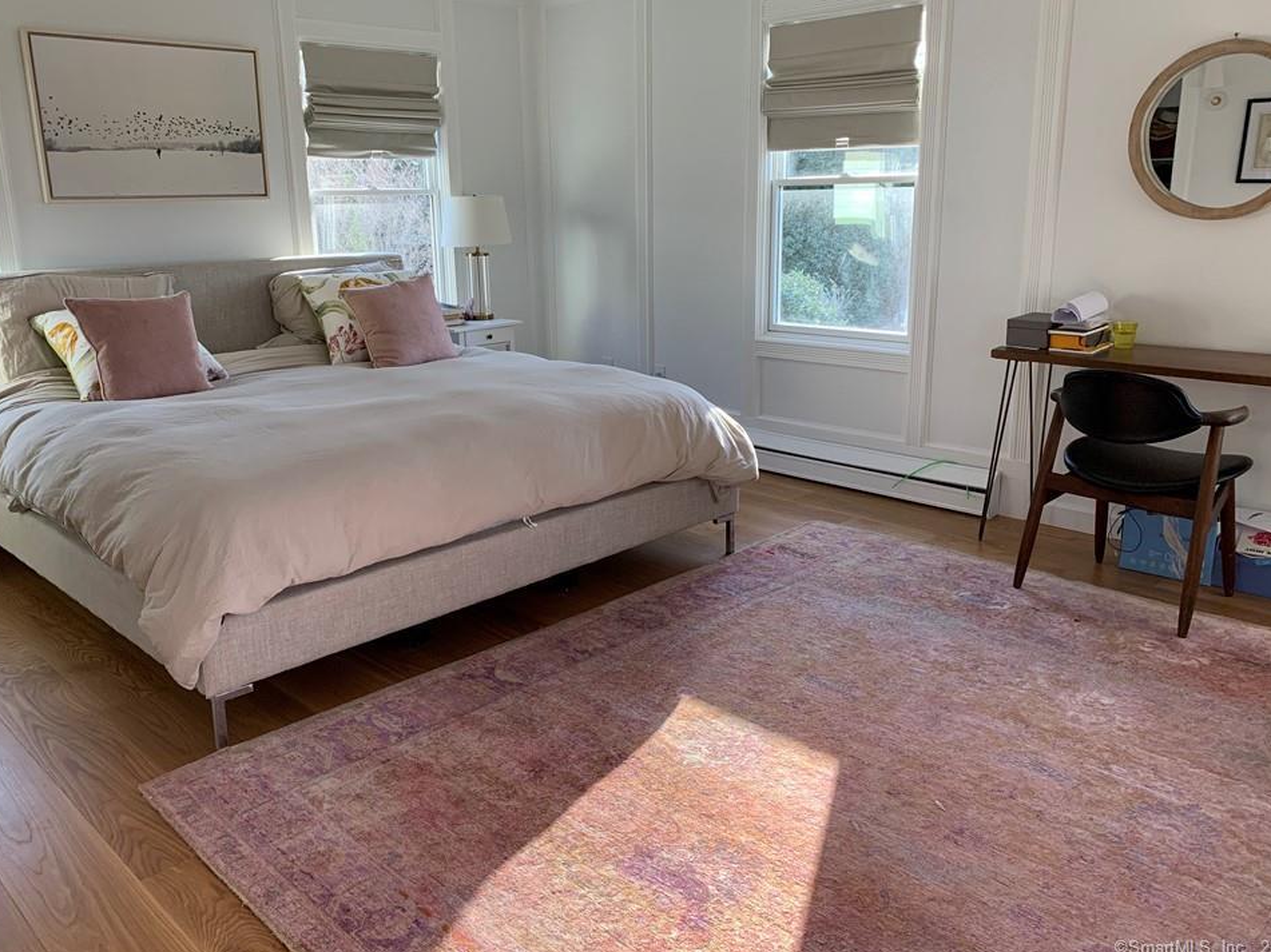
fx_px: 1028
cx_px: 623
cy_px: 447
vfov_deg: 49.7
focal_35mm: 28
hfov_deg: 63.4
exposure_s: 1/120
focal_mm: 4.25
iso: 80
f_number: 1.8
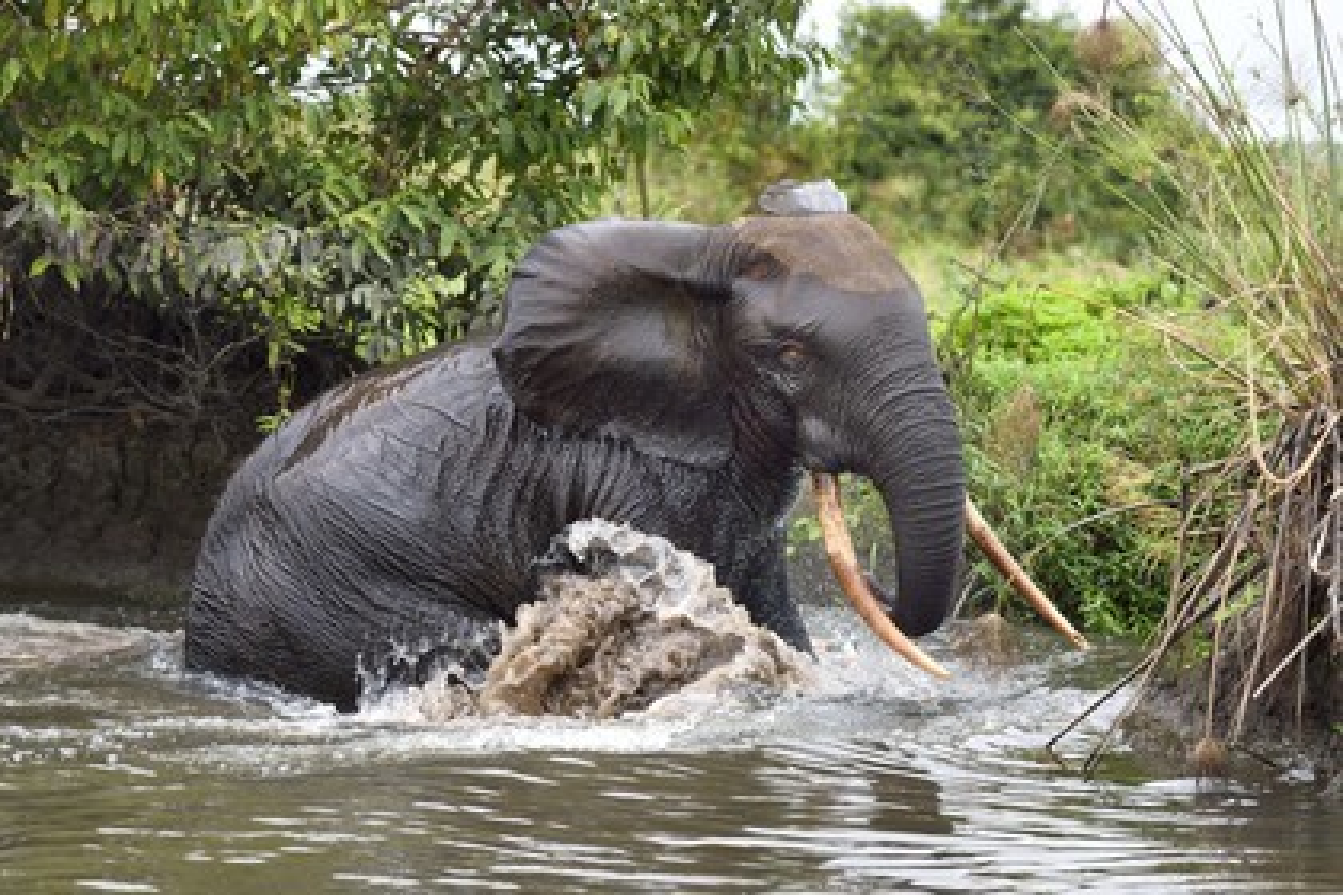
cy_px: 448
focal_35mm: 102
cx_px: 672
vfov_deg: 13.4
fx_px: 3805
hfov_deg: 20.0
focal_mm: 102
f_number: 4.5
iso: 800
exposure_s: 1/500
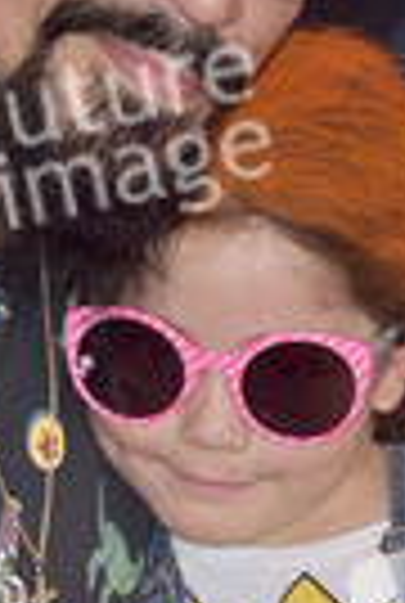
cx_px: 173
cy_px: 378
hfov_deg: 2.7
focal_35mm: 506
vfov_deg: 4.1
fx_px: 8494
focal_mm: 170
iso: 500
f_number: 7.1
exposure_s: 1/200
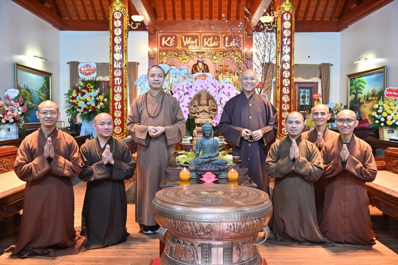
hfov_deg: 55.8
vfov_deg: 38.8
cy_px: 132
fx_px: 376
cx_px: 199
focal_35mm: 34
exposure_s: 1/50
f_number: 5
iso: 2500
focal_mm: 34
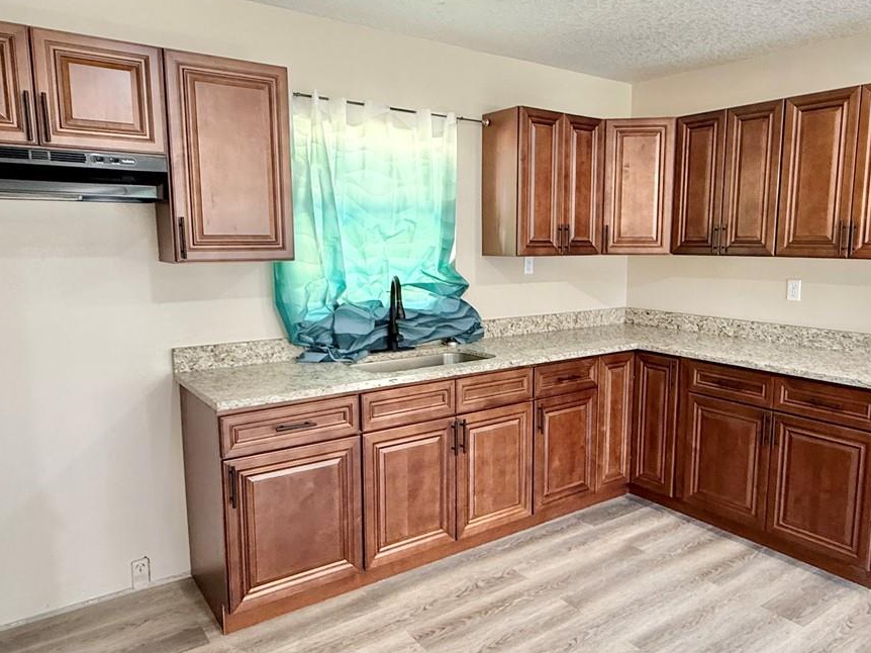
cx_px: 487
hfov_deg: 67.1
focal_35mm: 26
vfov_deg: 53.0
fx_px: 654
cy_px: 323
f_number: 2.2
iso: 250
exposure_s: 1/60
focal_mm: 2.22
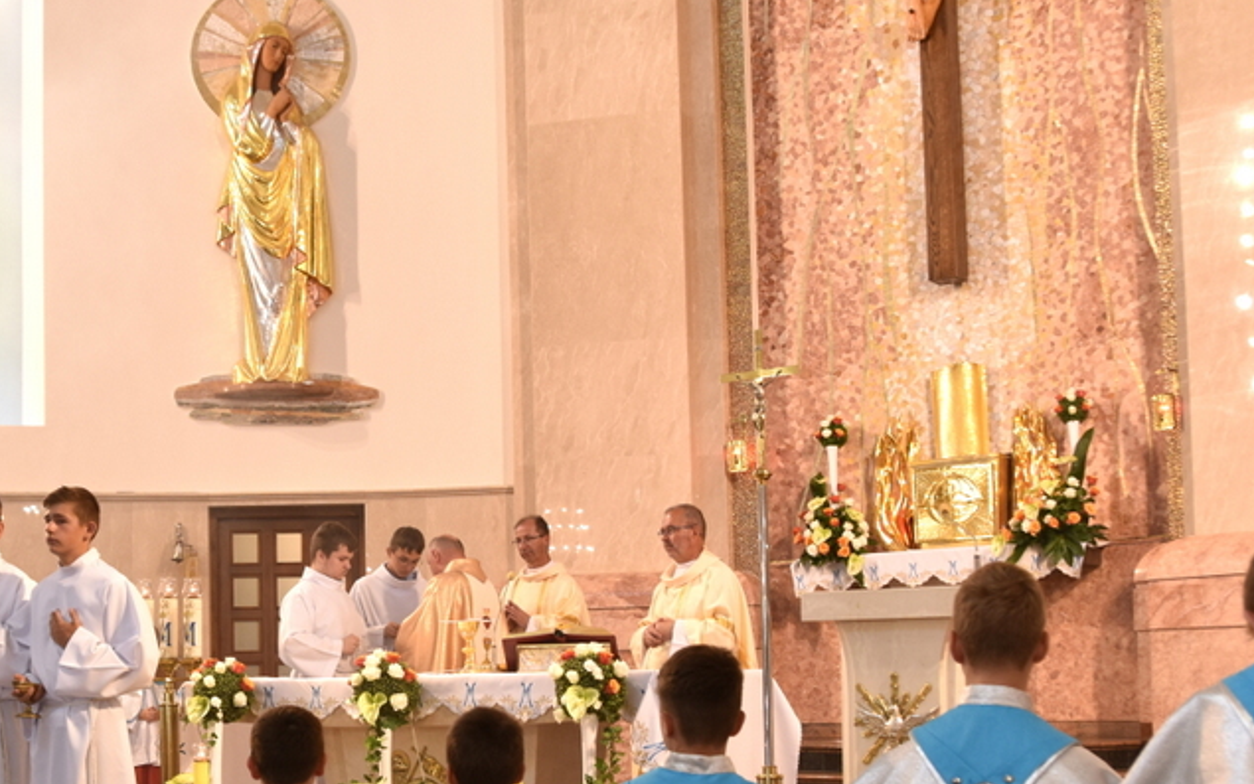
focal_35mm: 52
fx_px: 1777
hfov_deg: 38.3
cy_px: 648
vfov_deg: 24.4
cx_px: 379
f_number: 3.5
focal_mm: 18
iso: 320
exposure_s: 1/30
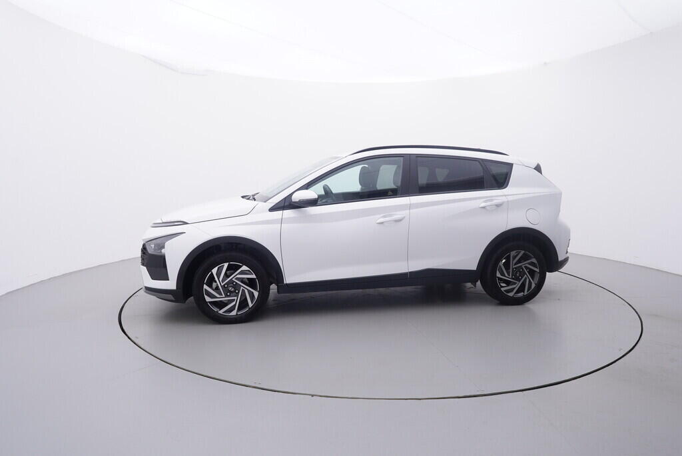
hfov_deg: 77.3
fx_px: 426
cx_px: 341
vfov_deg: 56.2
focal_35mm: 22
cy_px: 228
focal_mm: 15
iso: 200
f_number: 5
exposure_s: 1/80
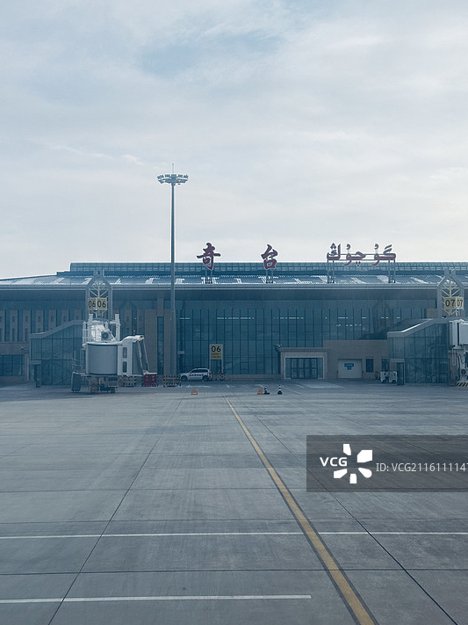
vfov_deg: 35.5
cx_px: 239
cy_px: 299
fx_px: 974
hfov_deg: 27.0
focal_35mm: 54
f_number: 1.78
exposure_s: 1/6623
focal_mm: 6.86
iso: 64
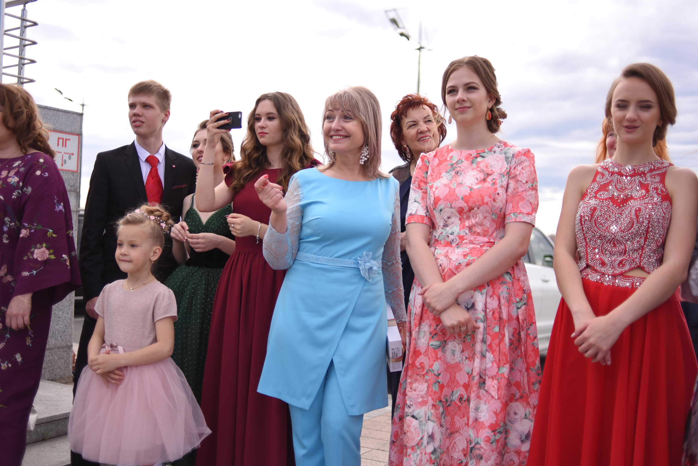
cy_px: 233
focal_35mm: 35
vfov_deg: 37.9
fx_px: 679
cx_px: 349
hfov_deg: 54.4
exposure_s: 1/800
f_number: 2
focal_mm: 35
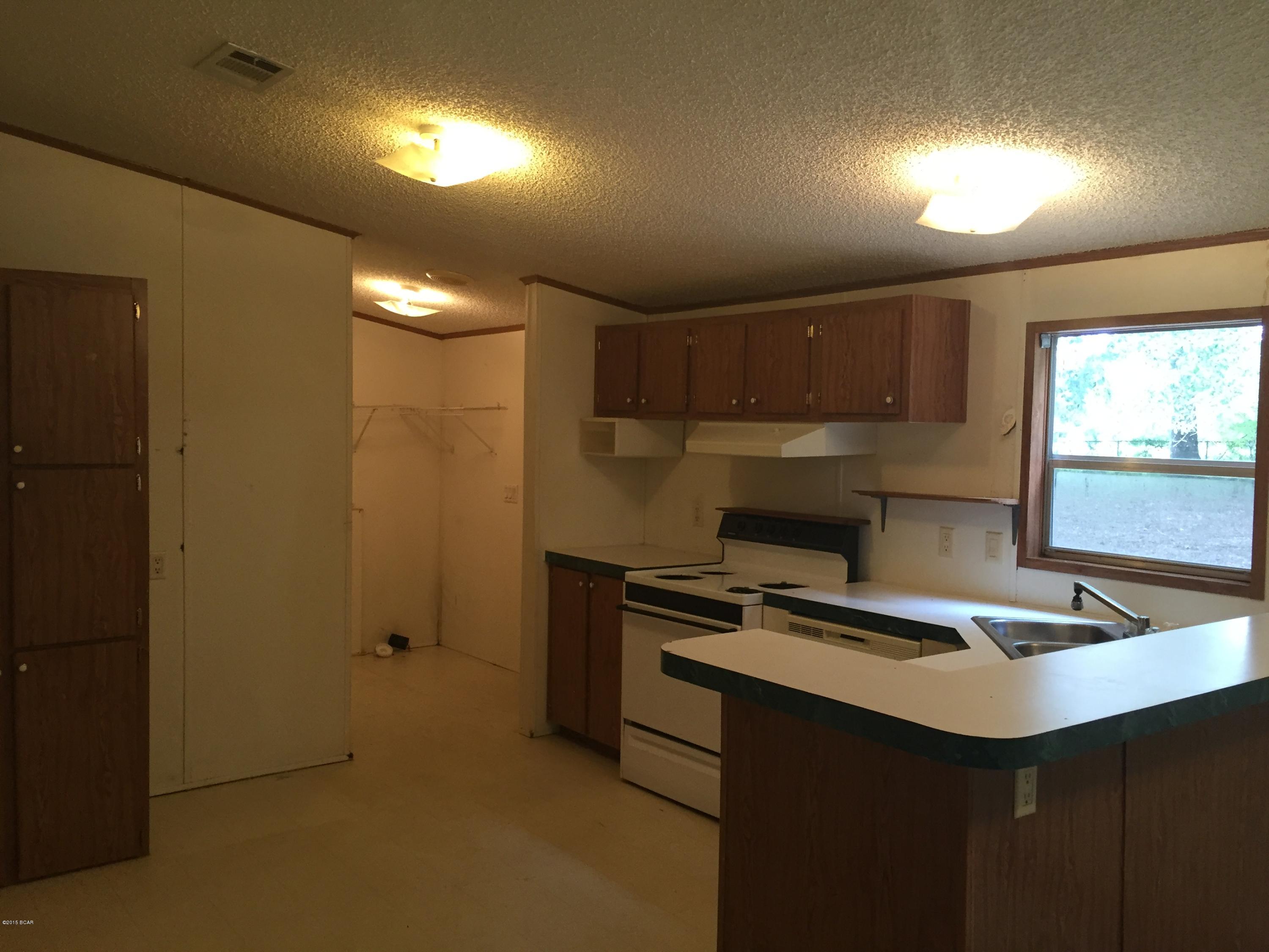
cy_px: 476
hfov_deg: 61.7
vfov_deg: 48.2
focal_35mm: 29
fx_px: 1063
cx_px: 634
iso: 100
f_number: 2.2
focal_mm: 4.15
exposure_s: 1/30
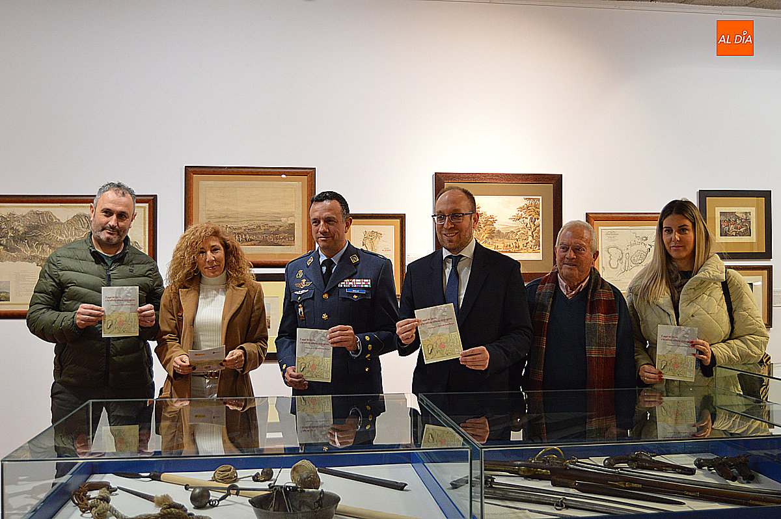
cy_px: 260
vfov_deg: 34.2
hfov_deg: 49.6
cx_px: 390
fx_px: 845
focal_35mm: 39
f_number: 4
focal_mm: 26
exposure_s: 1/60
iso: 1400
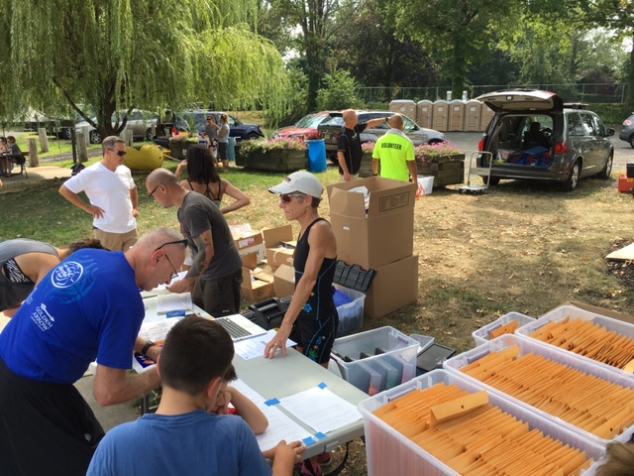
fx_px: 531
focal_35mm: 29
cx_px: 317
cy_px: 238
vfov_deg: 48.2
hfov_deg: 61.7
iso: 25
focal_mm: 4.15
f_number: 2.2
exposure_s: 1/541
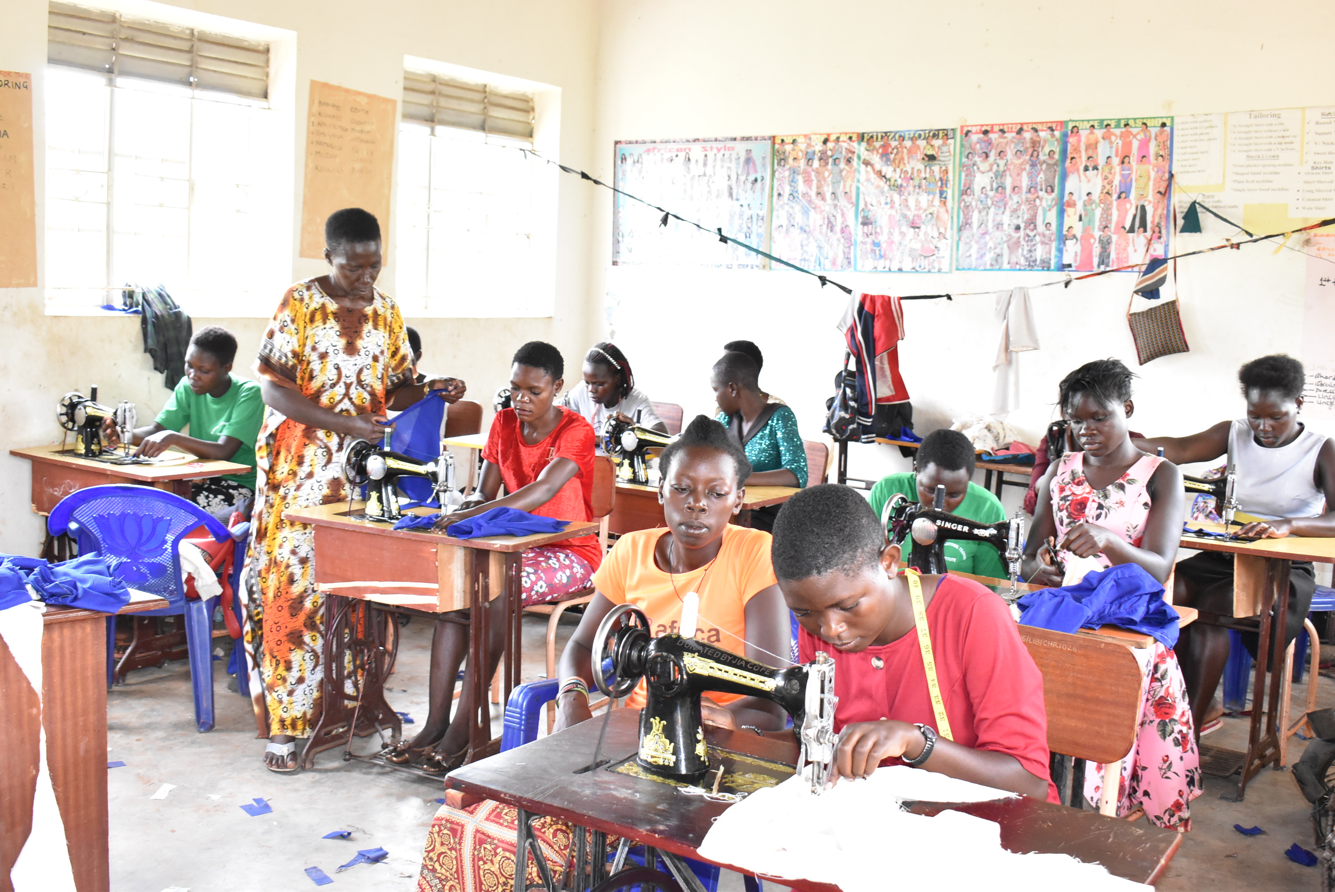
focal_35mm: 38
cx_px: 668
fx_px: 1392
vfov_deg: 35.6
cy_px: 446
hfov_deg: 51.2
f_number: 5.6
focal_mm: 25
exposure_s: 1/60
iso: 2500
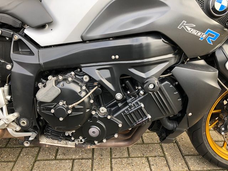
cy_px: 86
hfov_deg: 63.4
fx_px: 184
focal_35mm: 28
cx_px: 114
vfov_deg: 49.7
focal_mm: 3.99
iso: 50
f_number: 1.8
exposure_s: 1/120
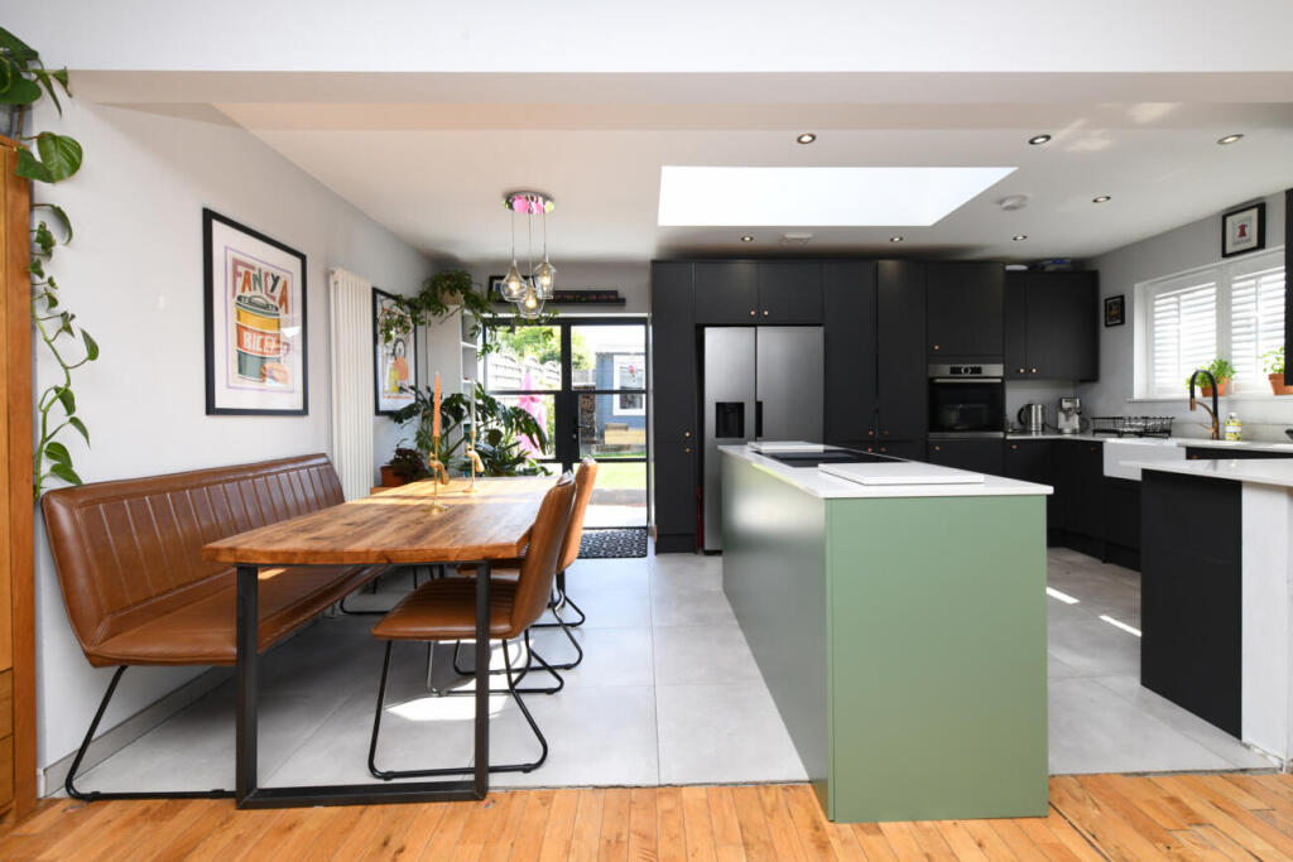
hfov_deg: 100.4
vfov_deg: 77.3
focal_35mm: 15
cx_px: 646
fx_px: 539
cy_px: 431
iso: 640
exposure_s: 1/100
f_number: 10
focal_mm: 15
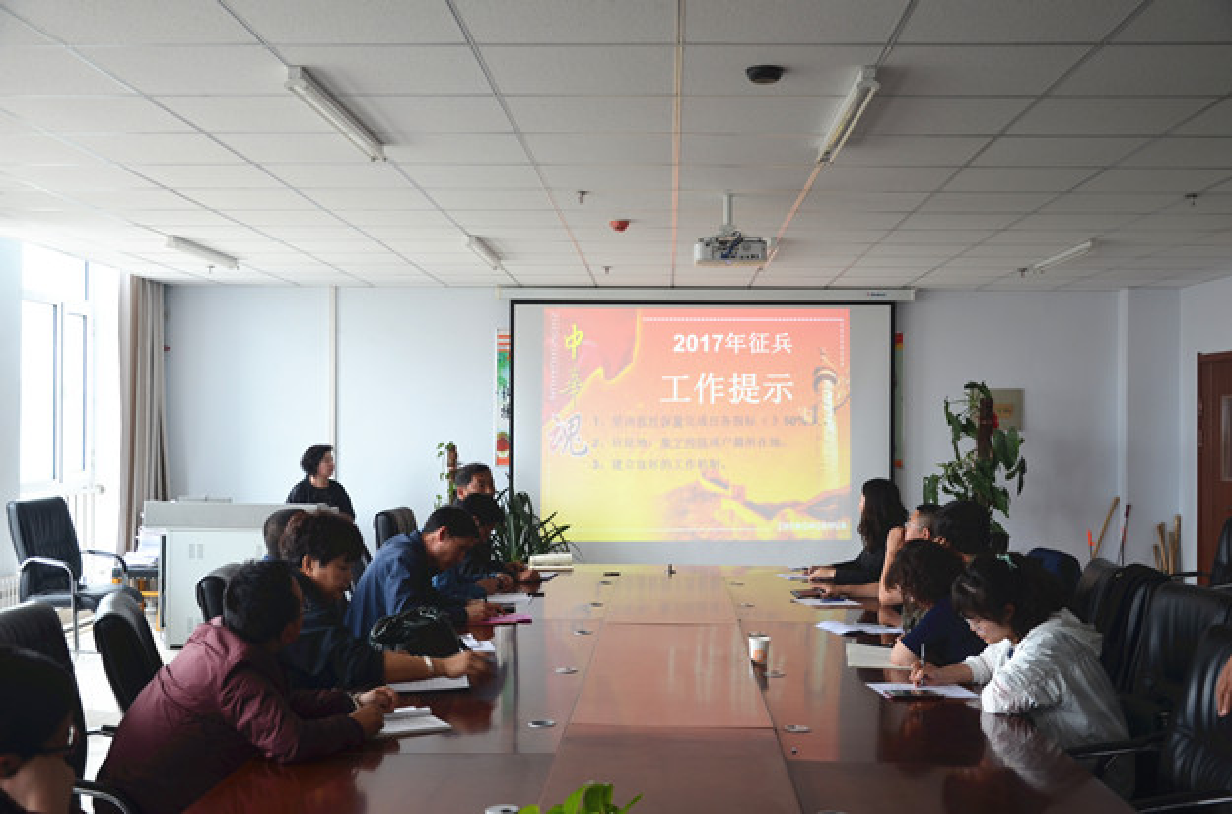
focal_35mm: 38
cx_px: 616
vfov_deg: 35.3
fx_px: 1280
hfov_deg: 51.4
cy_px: 407
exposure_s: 1/30
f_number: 4
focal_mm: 25
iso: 200
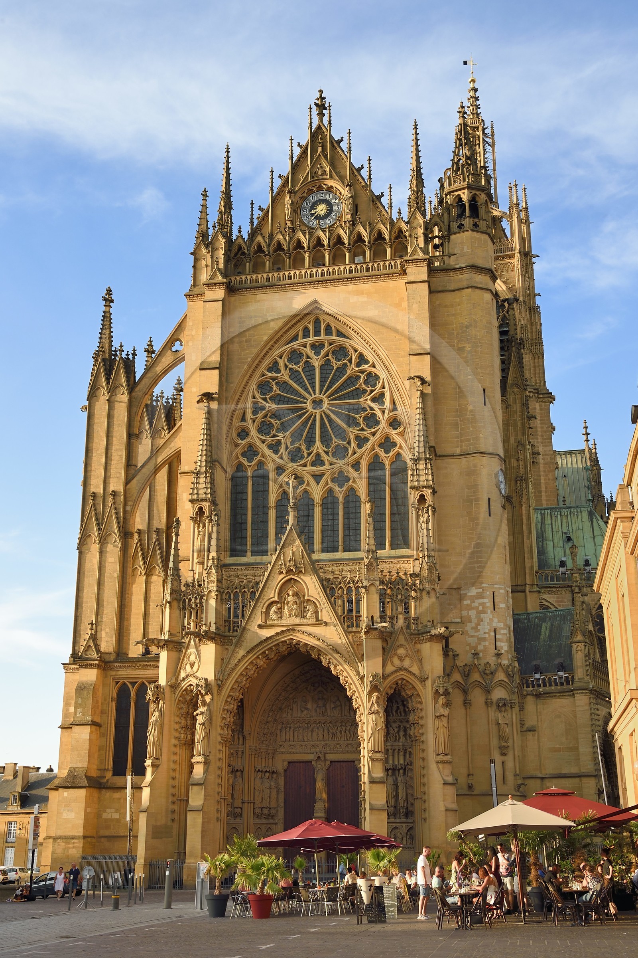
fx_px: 1063
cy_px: 479
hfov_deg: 33.4
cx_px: 319
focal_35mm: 40
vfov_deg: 48.5
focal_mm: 40
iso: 200
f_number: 7.1
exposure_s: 1/200
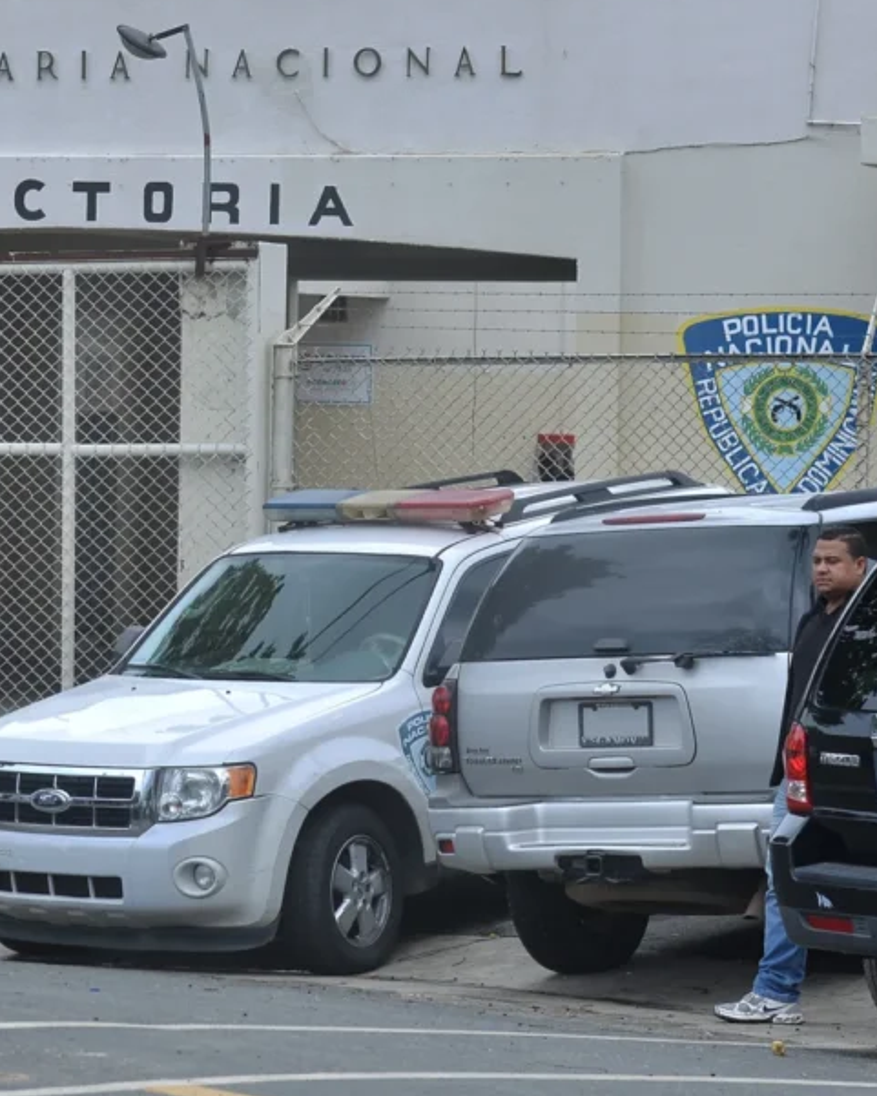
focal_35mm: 168
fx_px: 5449
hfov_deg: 9.1
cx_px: -44
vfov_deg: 11.5
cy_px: 280
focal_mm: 70
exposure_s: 1/250
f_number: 4.5
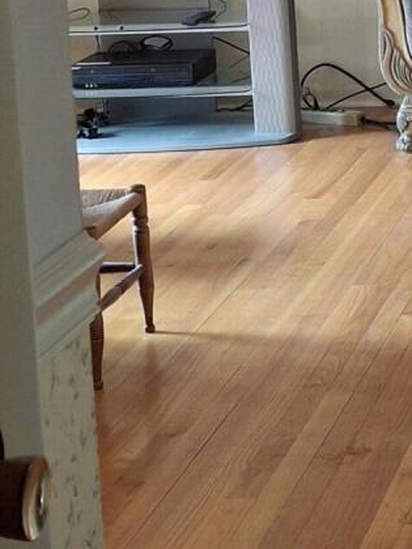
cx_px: 603
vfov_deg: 16.1
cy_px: -58
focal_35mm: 119
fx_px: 1888
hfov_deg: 11.9
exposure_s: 1/60
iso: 320
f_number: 1.8
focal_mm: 4.69
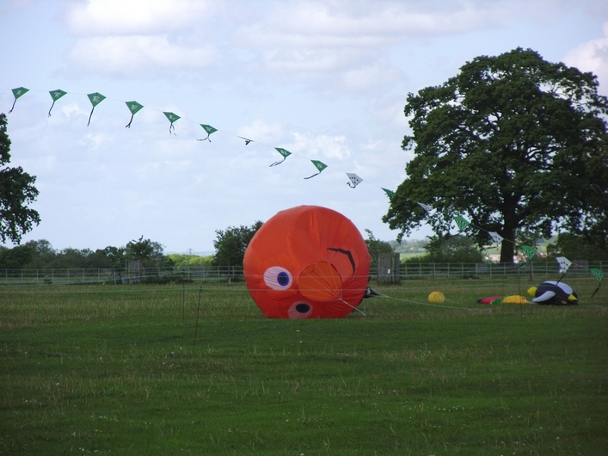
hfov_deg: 9.1
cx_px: 304
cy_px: 228
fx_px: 3811
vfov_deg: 6.8
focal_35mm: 217
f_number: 5.5
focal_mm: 39.2
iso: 80
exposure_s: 1/534
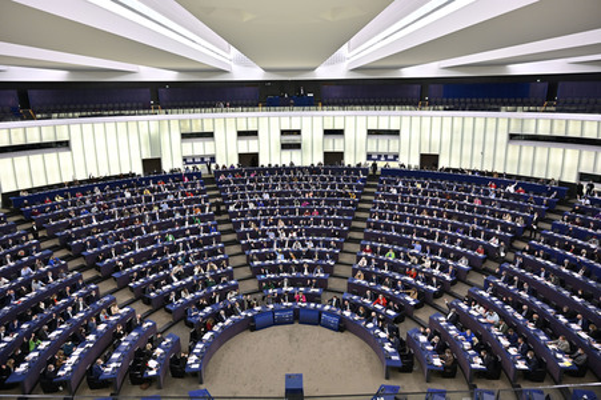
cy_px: 200
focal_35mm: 24
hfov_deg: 73.8
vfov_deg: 53.1
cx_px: 300
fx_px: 400
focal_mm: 24
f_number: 4
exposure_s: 1/320
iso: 1250
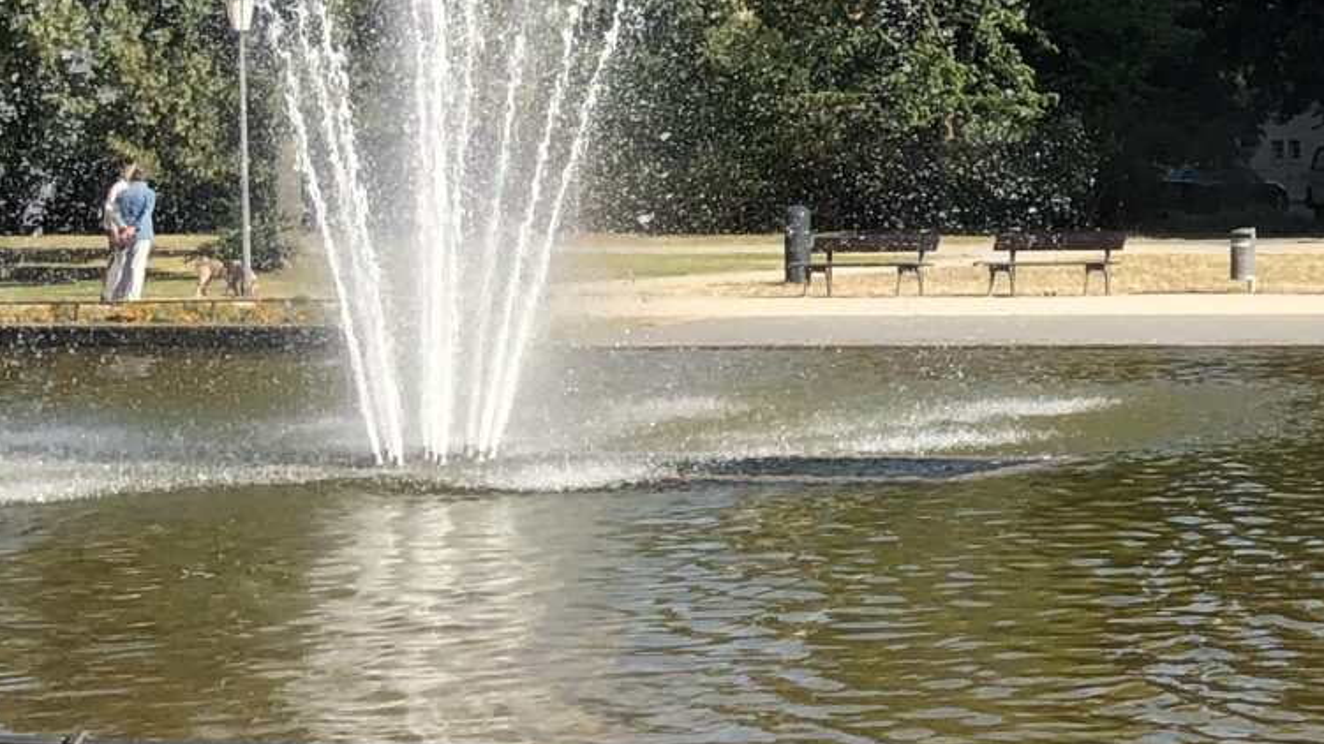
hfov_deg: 18.5
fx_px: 3650
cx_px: 1904
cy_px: -141
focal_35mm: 104
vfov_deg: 11.4
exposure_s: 1/1600
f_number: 1.8
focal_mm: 3.99
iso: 20
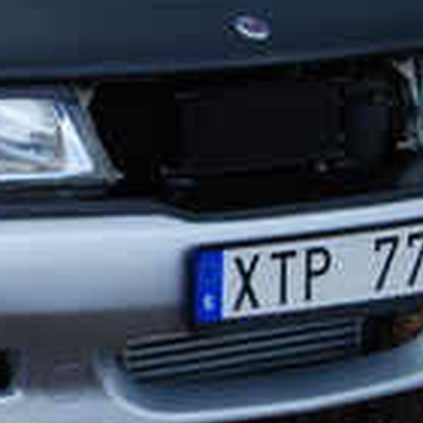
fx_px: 3055
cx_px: -187
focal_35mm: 221
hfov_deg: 7.8
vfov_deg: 7.9
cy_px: 51
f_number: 13
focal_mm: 38
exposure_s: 1/50
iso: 100
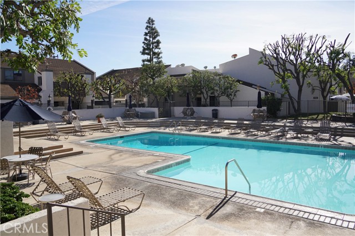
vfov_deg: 46.4
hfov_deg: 65.5
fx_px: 276
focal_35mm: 28
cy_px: 118
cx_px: 178
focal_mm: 28
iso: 100
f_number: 5.6
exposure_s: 1/640
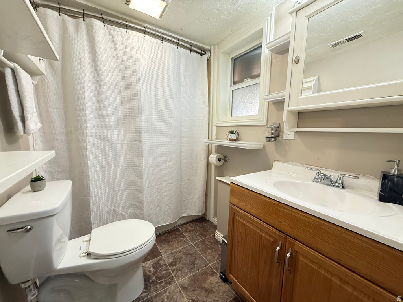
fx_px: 163
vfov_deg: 85.7
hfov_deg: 102.1
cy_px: 151
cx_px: 202
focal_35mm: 14
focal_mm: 2.22
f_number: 2.2
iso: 250
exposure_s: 1/60
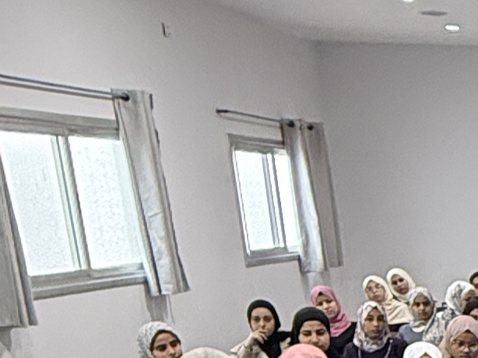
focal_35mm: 69
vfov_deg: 16.8
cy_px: 683
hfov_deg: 18.8
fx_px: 952
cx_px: 937
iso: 250
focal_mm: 2.22
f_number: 2.2
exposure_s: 1/50
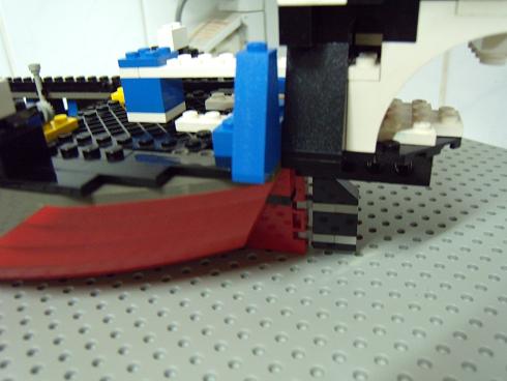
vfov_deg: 49.8
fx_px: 410
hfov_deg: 63.4
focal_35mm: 28
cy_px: 190
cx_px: 254
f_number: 2.8
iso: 400
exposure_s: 1/8
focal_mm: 6
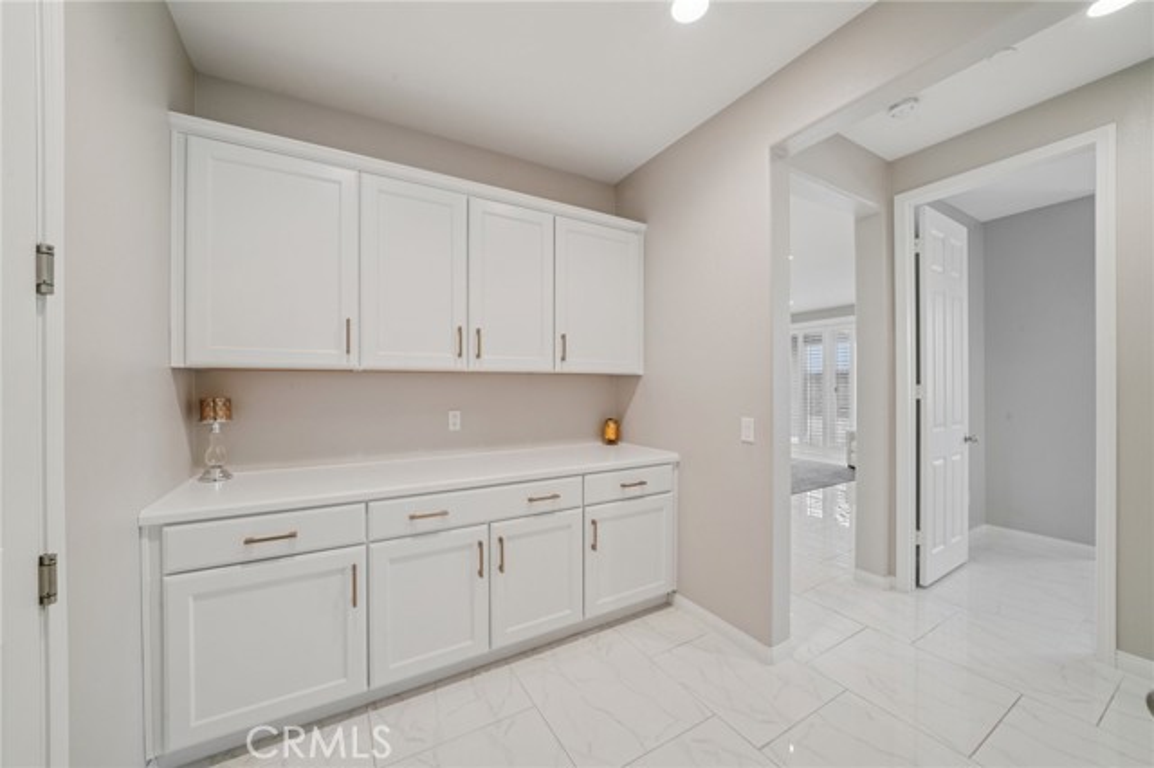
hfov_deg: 108.4
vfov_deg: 85.4
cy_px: 384
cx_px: 577
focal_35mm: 13
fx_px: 416
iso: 400
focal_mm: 13
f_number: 11
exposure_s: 1/10
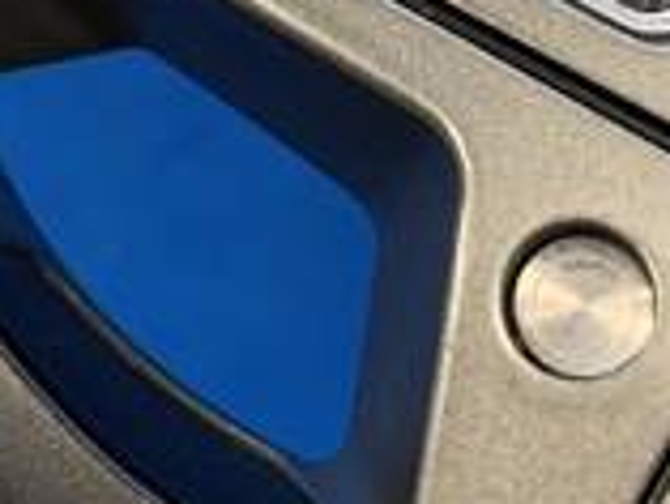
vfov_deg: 13.4
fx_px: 2053
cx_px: 405
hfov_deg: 18.5
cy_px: -167
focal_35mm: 106
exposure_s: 1/60
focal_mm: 4.25
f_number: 1.8
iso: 80
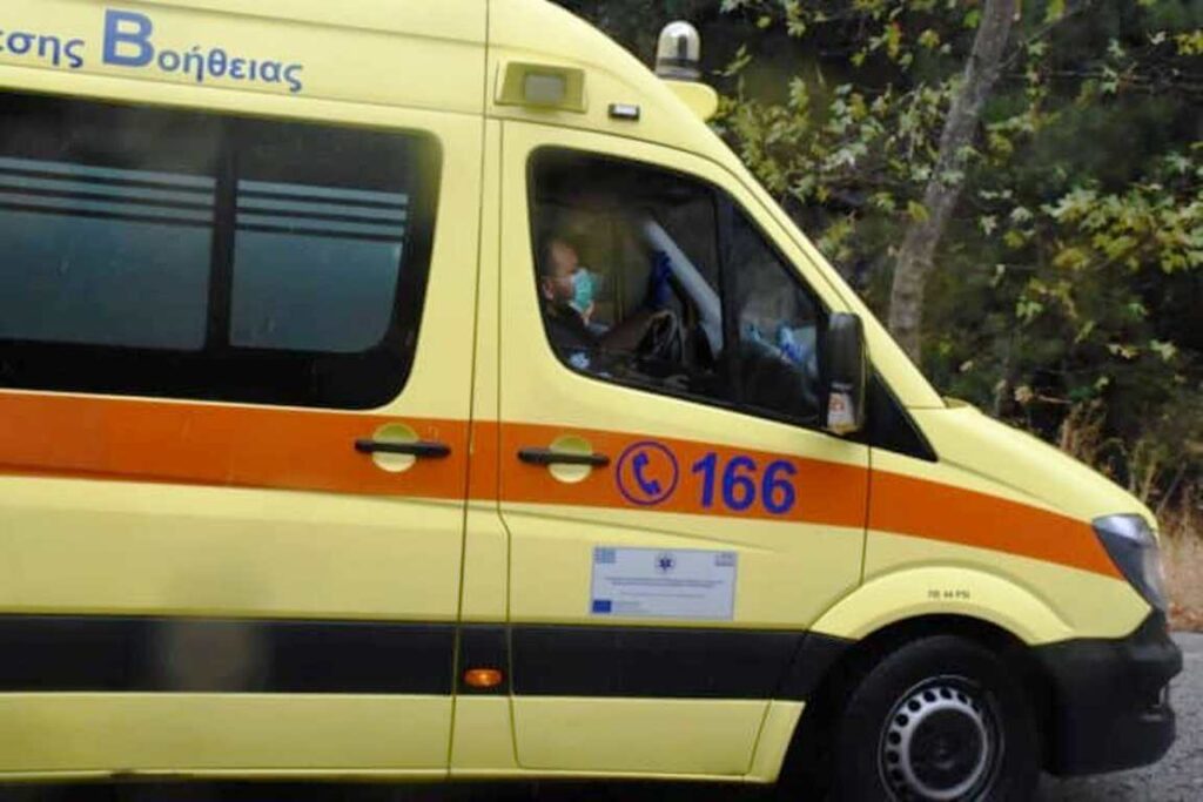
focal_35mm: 48
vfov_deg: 28.1
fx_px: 1604
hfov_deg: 41.1
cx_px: 602
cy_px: 401
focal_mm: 32
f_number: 10
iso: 4000
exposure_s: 1/640
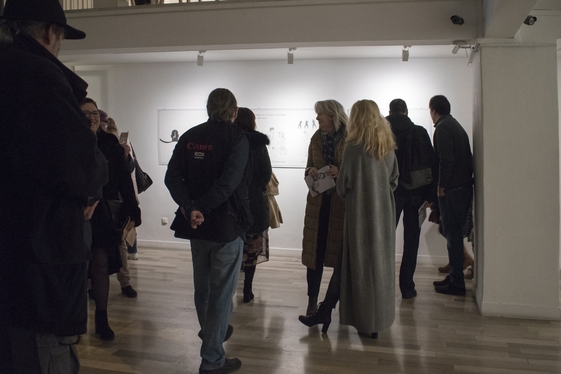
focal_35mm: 30
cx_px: 280
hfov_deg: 61.9
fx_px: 468
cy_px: 187
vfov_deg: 43.6
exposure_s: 1/60
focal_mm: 20
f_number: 3.5
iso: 3200
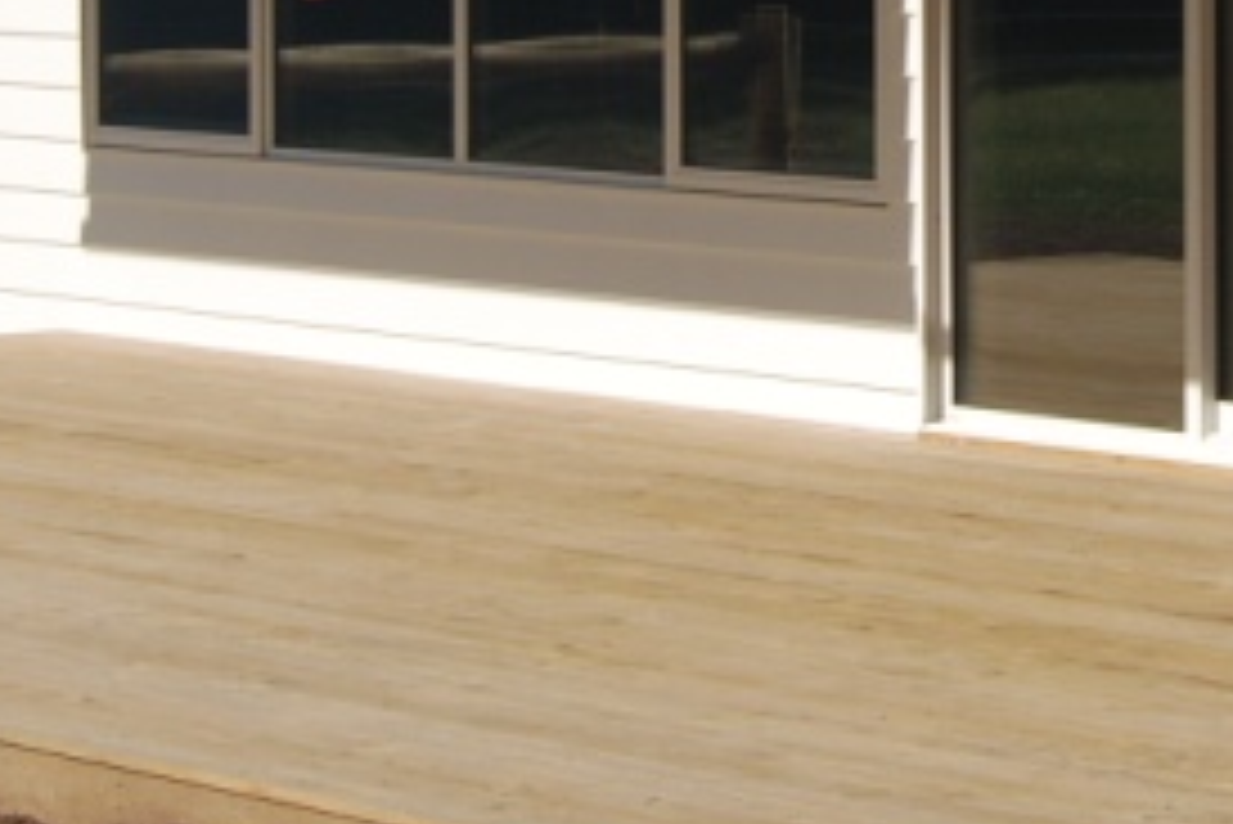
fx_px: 5958
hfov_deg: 11.7
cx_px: 1102
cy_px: -236
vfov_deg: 7.8
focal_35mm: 174
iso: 100
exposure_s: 1/200
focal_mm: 31
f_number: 5
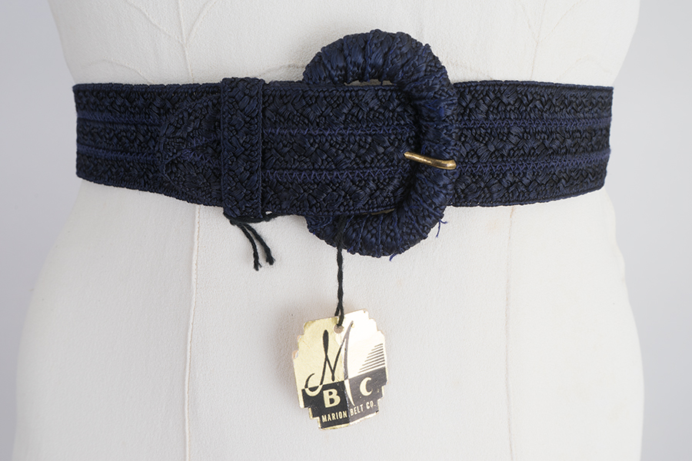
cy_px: 230
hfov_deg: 61.9
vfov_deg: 43.6
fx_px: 577
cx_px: 346
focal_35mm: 30
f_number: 14
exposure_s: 1/125
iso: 64
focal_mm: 30
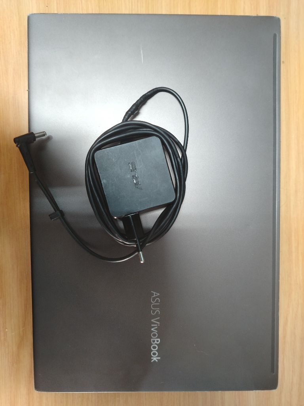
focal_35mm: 24
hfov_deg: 56.8
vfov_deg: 71.6
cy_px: 203
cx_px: 152
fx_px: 281
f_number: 1.75
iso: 1449
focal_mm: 5.25
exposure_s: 1/24
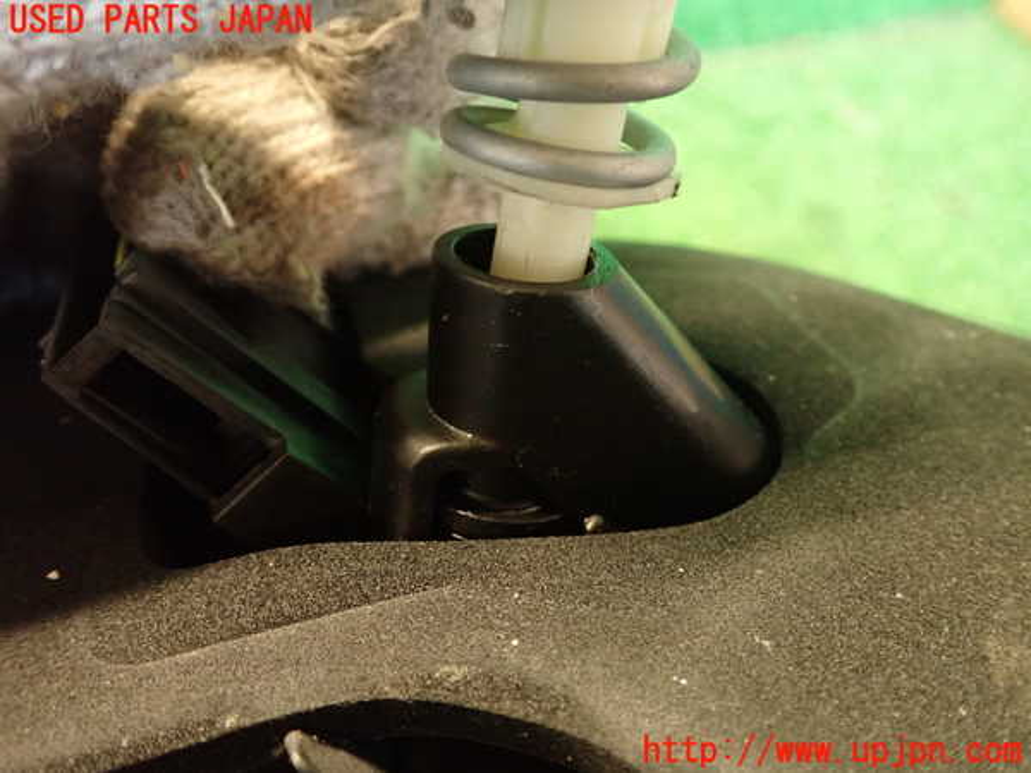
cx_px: 516
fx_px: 953
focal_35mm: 32
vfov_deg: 44.2
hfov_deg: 56.8
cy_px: 386
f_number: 2.4
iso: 800
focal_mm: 5.79
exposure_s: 1/20
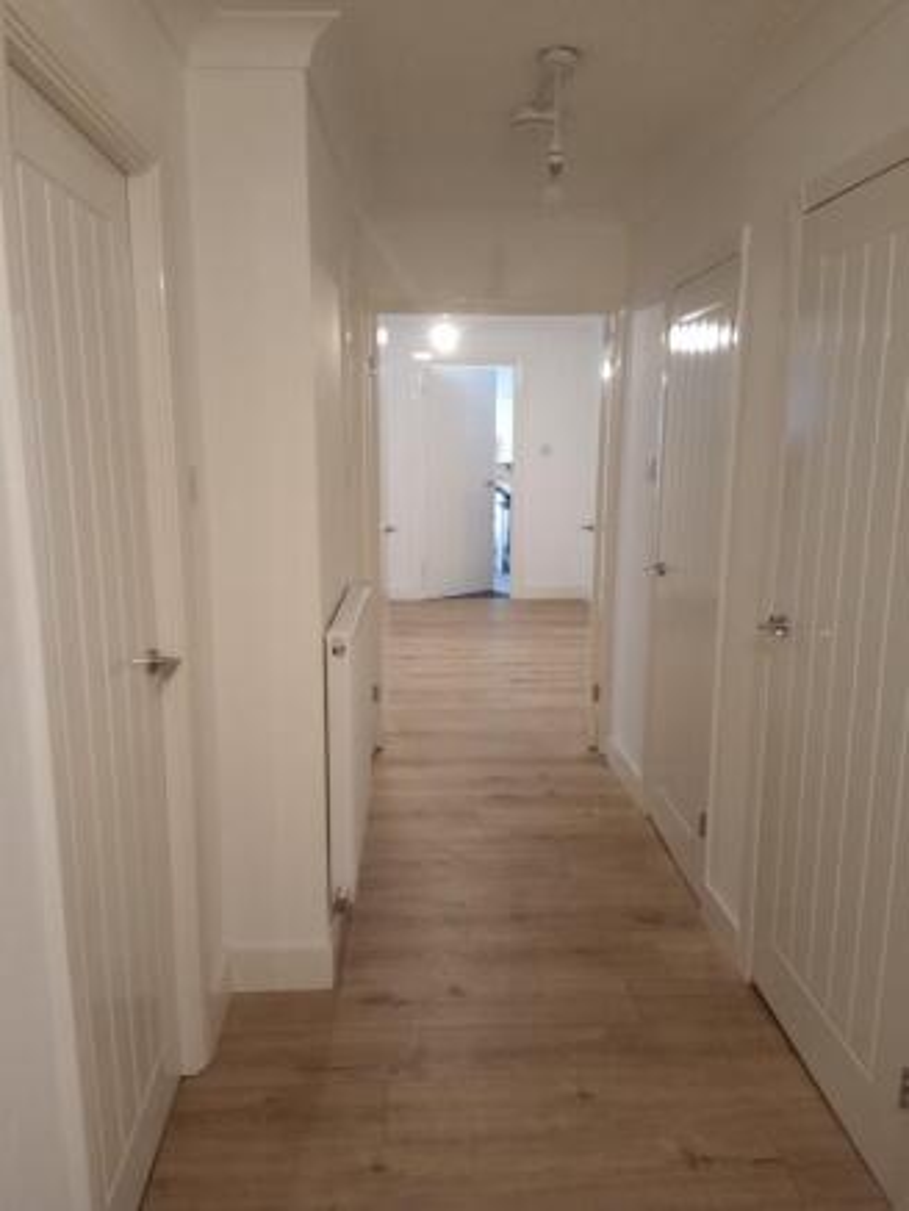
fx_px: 980
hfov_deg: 49.8
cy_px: 606
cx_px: 454
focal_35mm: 28
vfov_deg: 63.4
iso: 752
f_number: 2
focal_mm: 3.44
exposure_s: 1/16.7
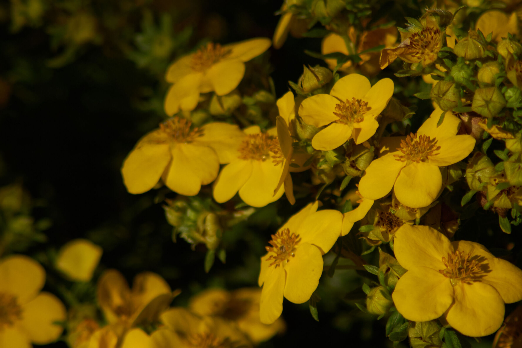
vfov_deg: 1.5
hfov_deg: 2.3
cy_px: 174
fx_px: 13049
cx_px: 261
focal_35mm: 900
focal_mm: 600
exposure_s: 1/1000
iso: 400
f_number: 11
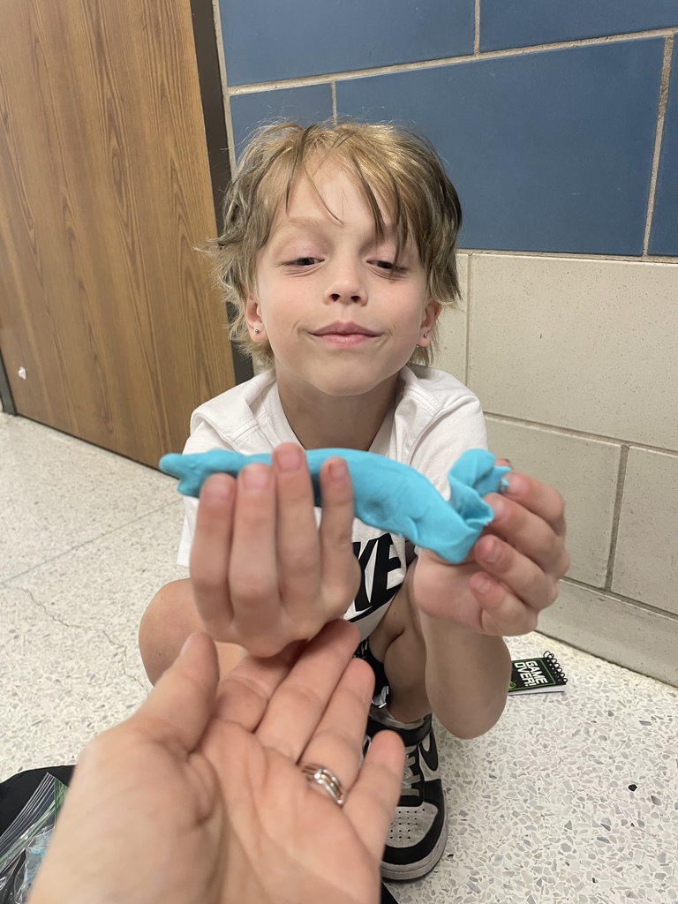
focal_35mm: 26
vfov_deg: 67.3
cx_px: 339
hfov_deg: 53.1
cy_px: 452
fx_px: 679
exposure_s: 1/70
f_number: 1.6
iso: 125
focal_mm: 4.2
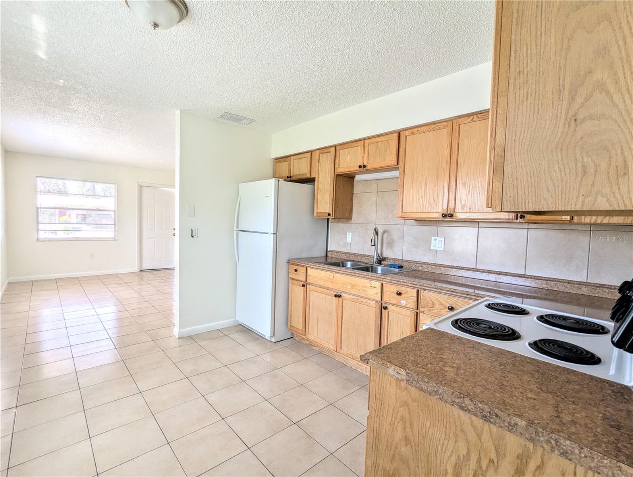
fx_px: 293
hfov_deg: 94.4
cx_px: 316
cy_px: 238
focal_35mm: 16
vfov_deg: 78.2
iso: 42
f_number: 2.2
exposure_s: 1/87.5
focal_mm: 2.35
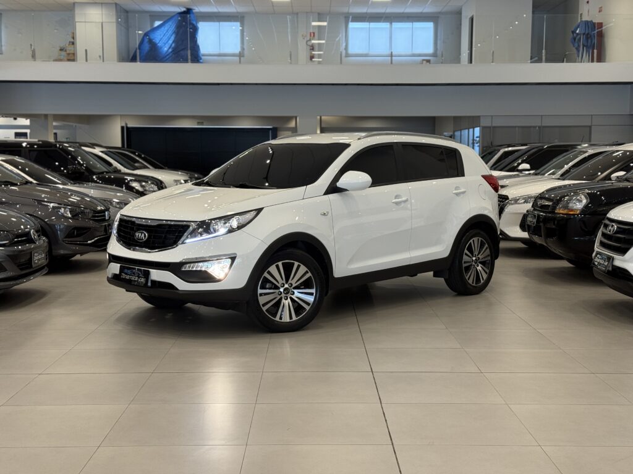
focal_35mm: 48
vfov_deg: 30.3
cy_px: 237
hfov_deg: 39.7
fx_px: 878
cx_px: 316
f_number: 1.78
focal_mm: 6.76
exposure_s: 1/60
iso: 80
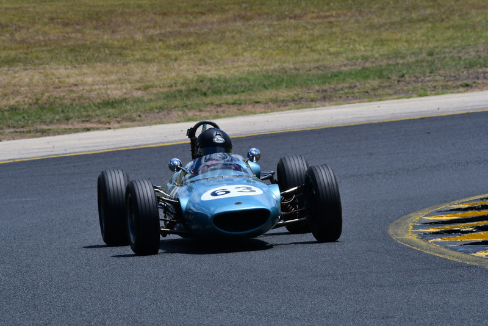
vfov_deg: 2.5
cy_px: 163
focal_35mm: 555
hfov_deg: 3.7
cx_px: 244
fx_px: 7526
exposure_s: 1/640
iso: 320
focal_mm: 370
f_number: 13
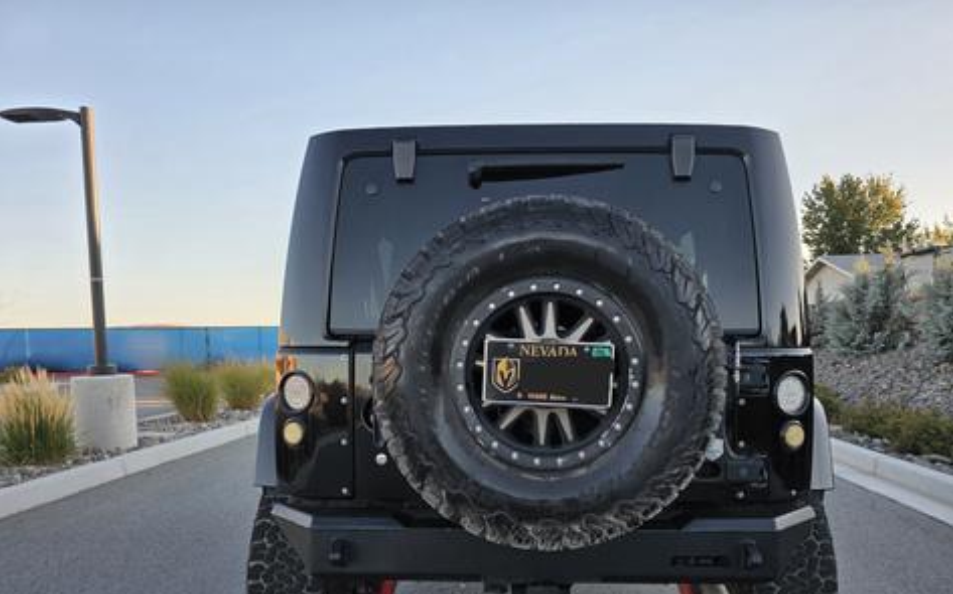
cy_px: 377
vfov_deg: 47.0
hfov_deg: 70.4
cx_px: 506
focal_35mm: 26
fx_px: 675
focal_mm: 6.3
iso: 25
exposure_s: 1/370
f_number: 1.7
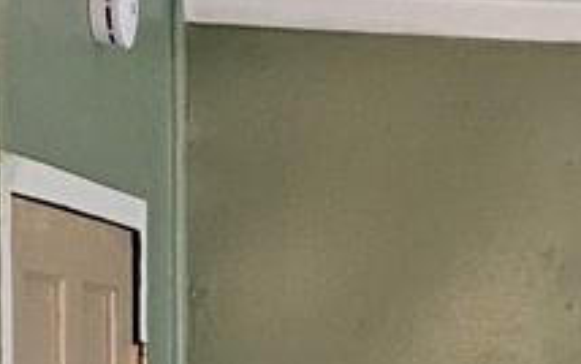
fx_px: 2883
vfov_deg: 6.8
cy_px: 883
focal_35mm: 182
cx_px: 847
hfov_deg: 11.1
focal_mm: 5.4
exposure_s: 1/120
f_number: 1.8
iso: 800
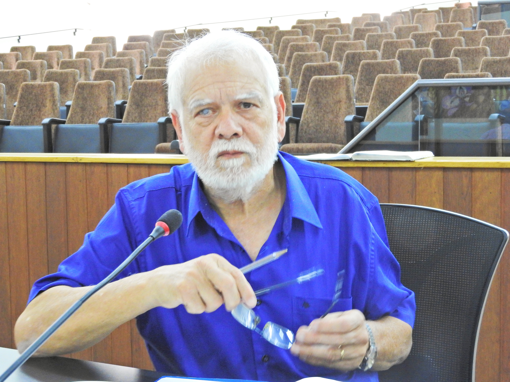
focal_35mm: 65
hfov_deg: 29.8
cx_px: 255
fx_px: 958
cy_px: 191
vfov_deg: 22.6
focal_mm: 11.6
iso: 800
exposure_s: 1/6
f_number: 4.8
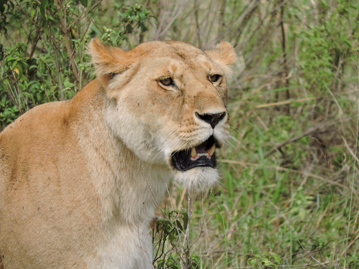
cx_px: 180
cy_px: 134
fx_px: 10371
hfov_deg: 2.0
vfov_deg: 1.5
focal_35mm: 1000
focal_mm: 180
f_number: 5.9
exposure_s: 1/500
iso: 160
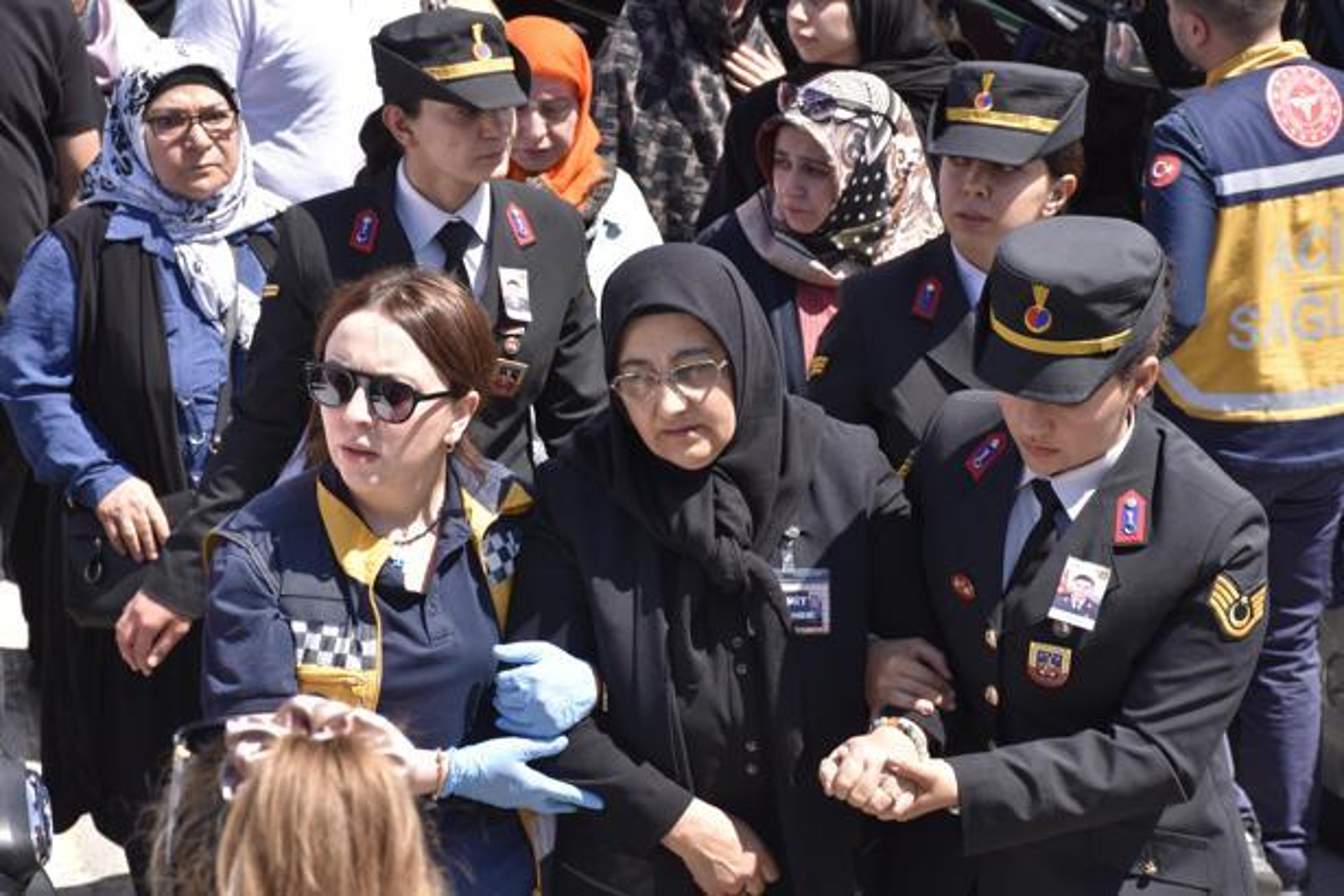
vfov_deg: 13.0
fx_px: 3920
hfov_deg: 19.5
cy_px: 448
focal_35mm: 105
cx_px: 672
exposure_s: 1/500
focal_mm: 70
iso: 280
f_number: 8
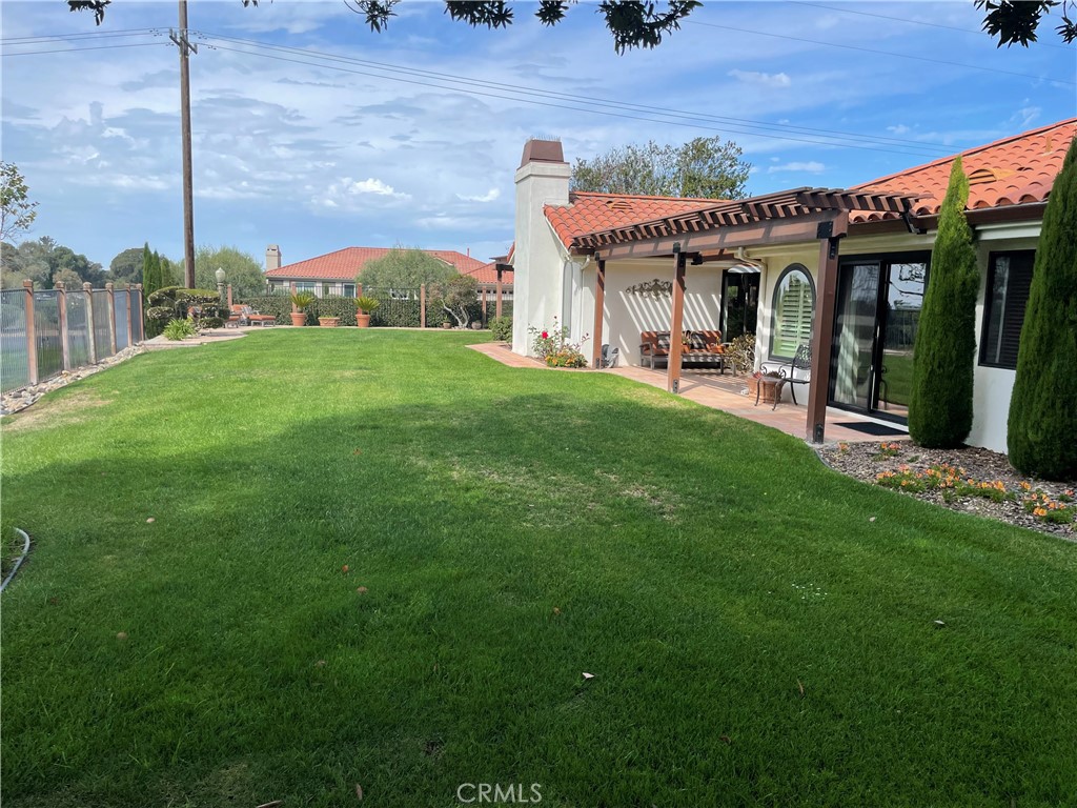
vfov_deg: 53.1
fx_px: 809
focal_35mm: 26
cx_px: 538
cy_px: 404
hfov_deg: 67.3
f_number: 1.6
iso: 32
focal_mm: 4.2
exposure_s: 1/3300
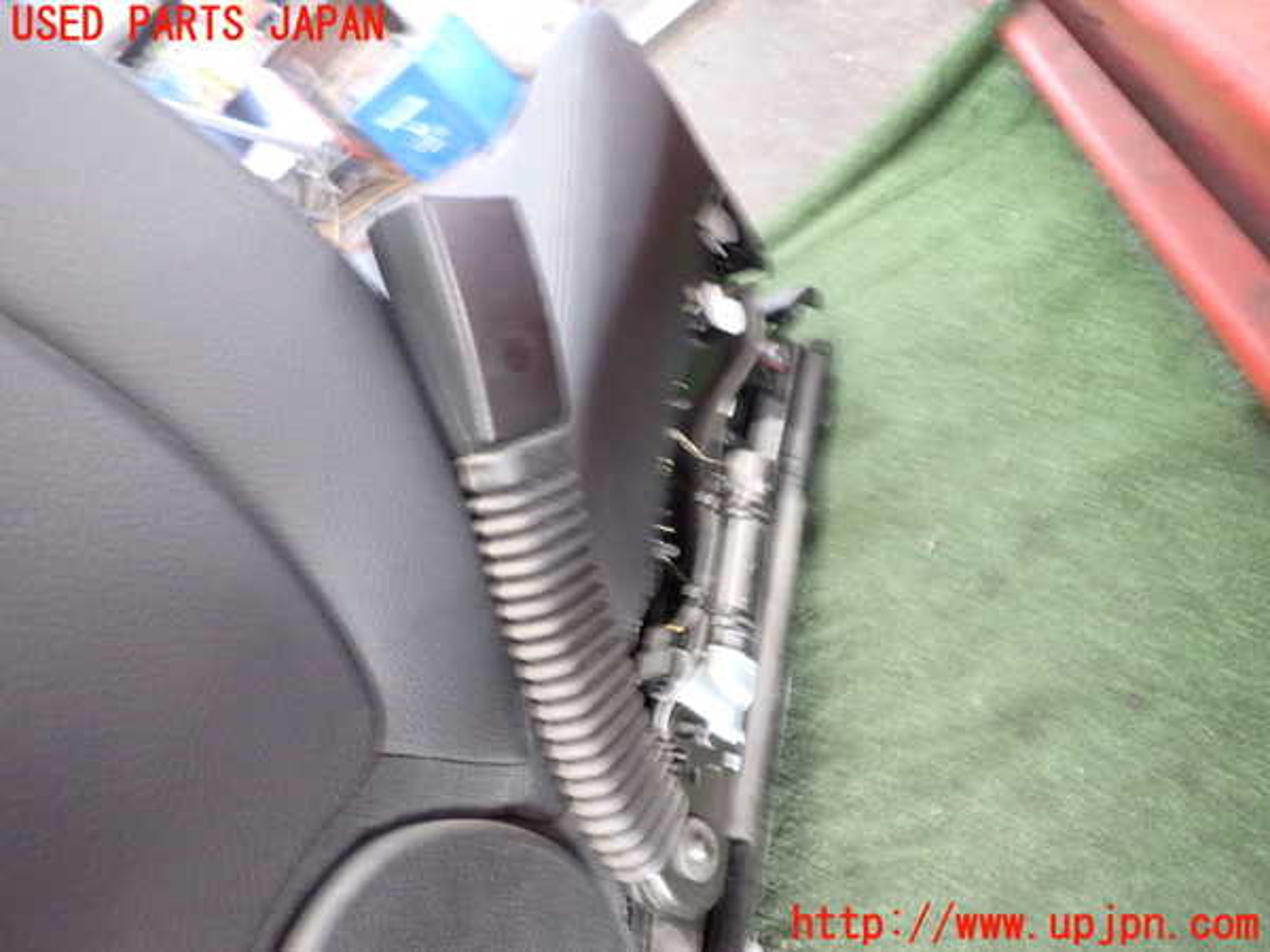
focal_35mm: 25
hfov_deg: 69.4
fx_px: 917
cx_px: 635
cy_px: 476
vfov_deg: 54.9
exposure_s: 1/15
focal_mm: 4.5
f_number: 2
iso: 800
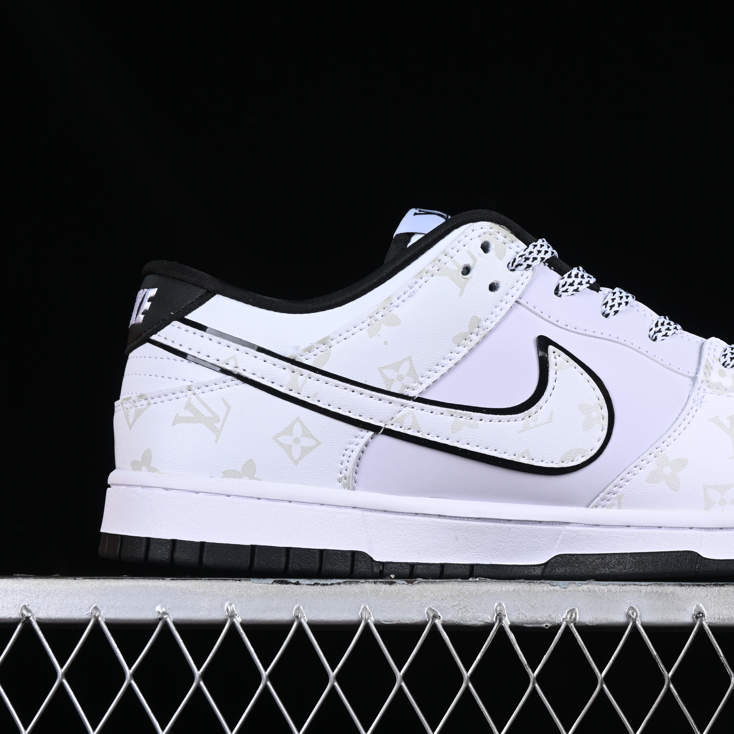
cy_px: 367
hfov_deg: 18.0
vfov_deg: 18.1
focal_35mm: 96
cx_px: 550
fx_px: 2303
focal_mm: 50
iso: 160
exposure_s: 1/80
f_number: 8
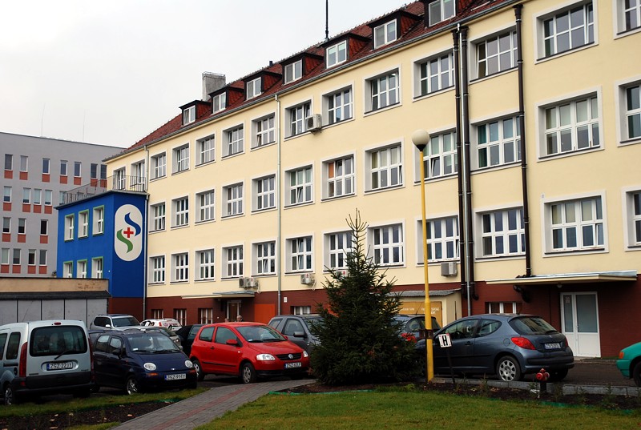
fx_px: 830
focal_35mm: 46
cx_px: 320
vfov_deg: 29.1
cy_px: 215
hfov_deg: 42.2
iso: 100
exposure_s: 1/160
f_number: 6.3
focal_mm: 31
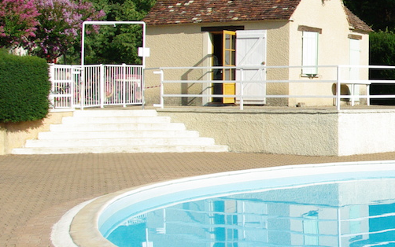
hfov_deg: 23.4
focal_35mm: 78
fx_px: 835
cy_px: 124
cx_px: 519
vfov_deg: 16.8
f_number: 8
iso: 800
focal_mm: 17
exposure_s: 1/1500
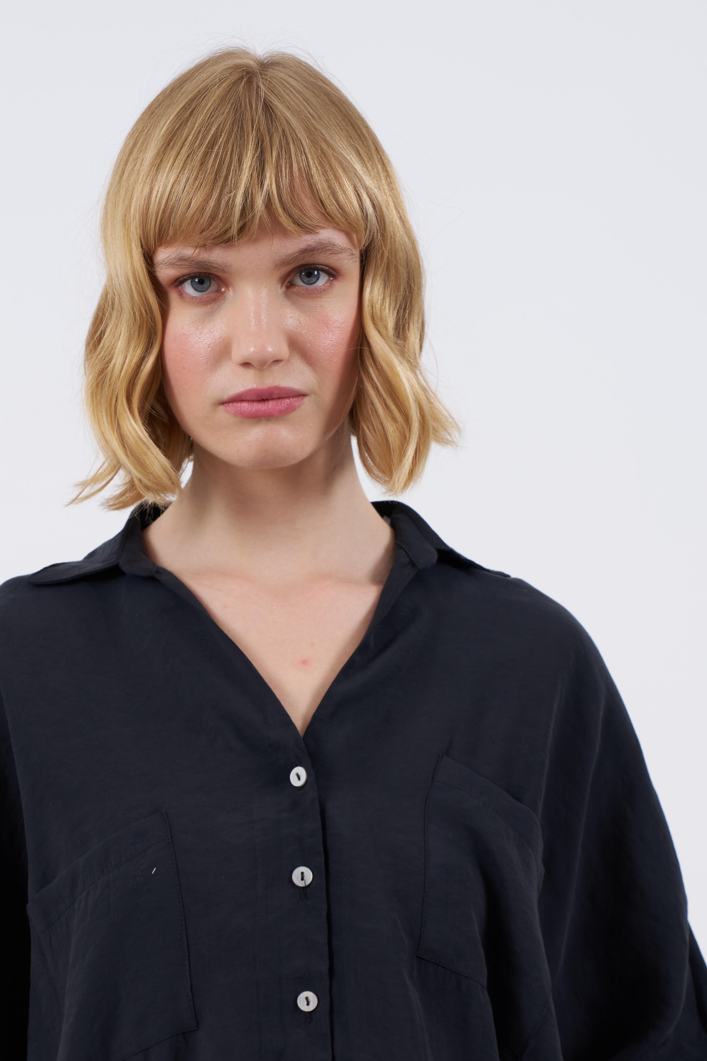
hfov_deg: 12.2
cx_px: 283
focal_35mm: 112
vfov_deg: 18.0
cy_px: 911
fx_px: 3299
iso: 125
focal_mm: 61
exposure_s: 1/160
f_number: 7.1
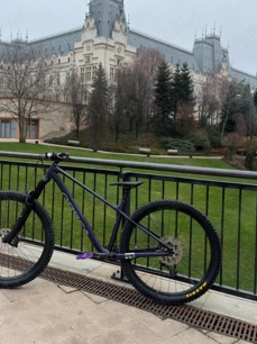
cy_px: 135
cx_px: 103
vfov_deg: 53.6
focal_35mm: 34
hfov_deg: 41.6
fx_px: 337
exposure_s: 1/106
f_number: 1.6
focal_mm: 5.96
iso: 50
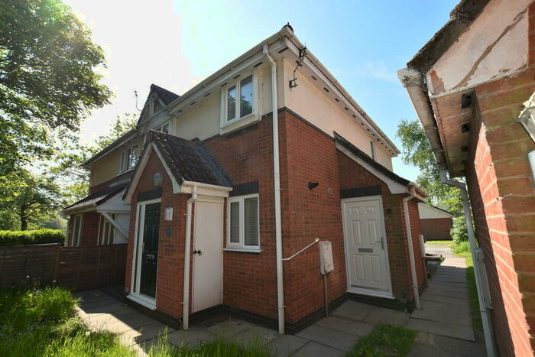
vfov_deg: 77.4
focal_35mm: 15
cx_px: 268
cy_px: 178
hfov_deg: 100.4
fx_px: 223
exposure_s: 1/200
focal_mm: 10
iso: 100
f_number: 6.3
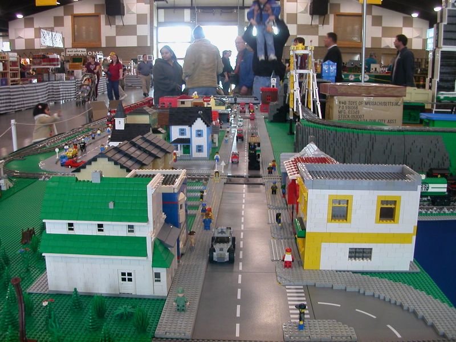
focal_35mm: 37
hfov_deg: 50.1
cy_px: 171
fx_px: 487
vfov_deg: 38.7
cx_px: 228
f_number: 2.7
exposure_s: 1/32.7
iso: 100
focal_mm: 5.6
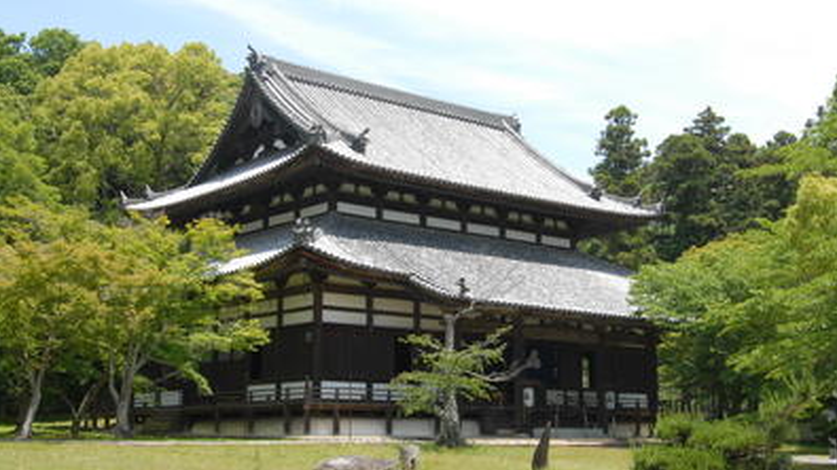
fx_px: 1132
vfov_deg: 23.5
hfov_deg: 40.6
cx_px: 422
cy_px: 230
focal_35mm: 51
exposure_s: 1/25
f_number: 16
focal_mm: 32
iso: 100
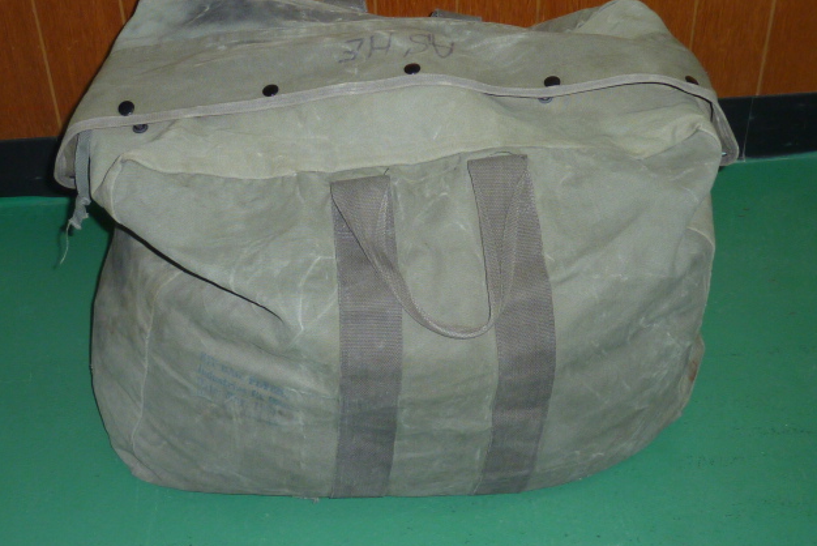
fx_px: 1158
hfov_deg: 38.9
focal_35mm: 51
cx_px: 412
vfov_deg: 26.5
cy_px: 260
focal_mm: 4.4
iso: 100
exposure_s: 1/30
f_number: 3.3
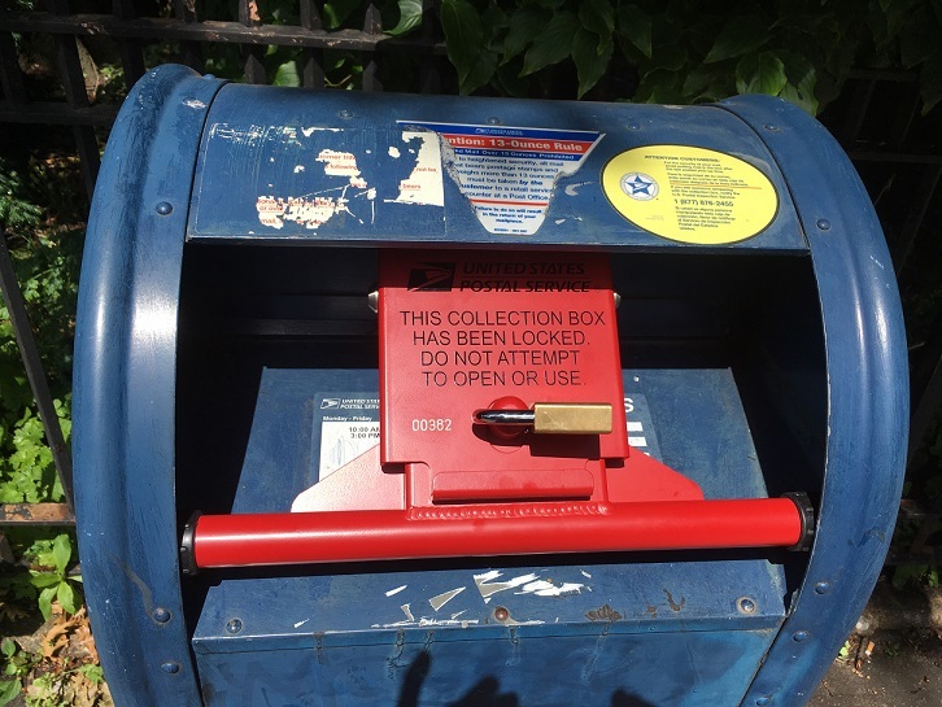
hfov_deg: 61.6
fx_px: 789
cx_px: 471
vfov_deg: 48.3
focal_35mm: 29
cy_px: 354
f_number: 2.2
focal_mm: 4.15
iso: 25
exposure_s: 1/1876
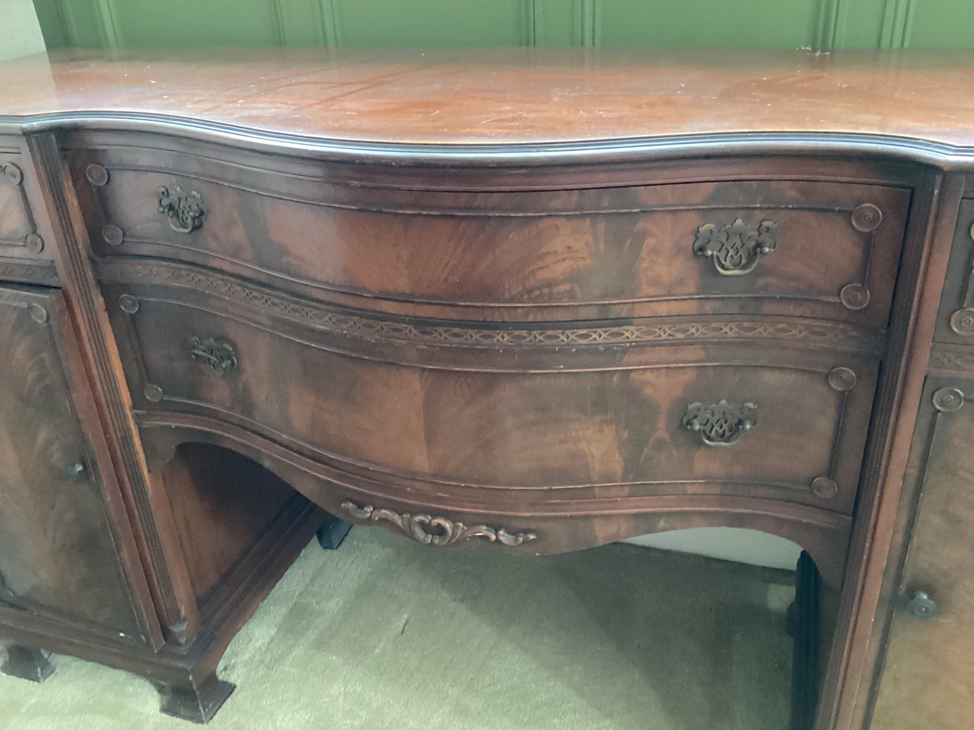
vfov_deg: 45.4
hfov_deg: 58.3
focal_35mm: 31
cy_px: 365
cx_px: 487
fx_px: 872
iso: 640
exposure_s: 1/30
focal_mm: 3.3
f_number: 2.4
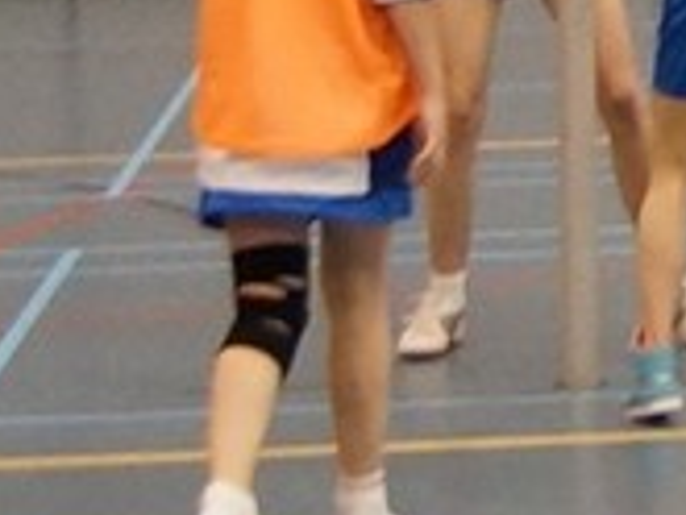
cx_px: 1185
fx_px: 3014
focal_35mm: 152
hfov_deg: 12.1
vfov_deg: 9.3
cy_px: -390
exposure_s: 1/200
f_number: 2.8
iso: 1000
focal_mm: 17
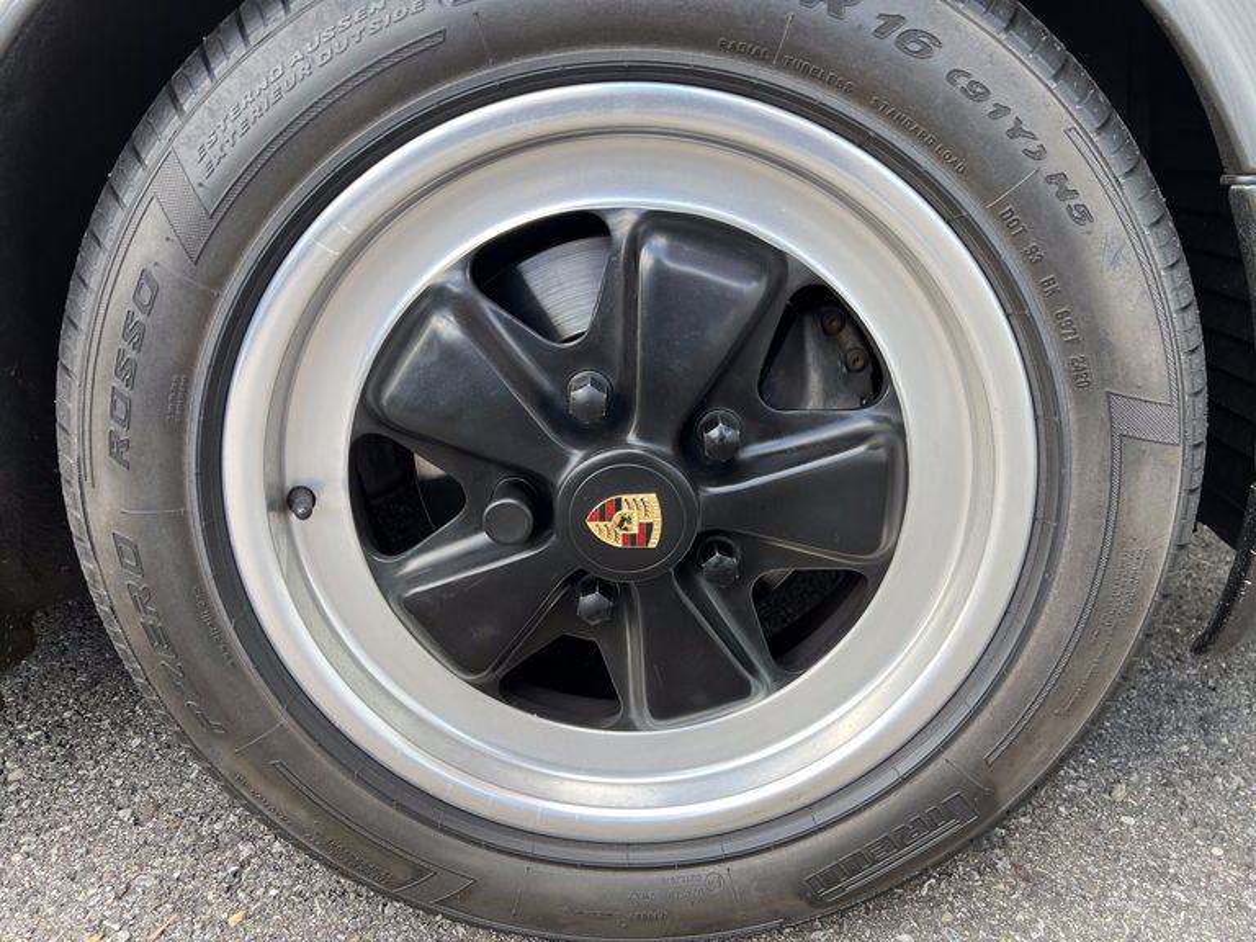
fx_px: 943
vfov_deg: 53.1
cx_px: 628
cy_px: 471
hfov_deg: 67.3
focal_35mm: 26
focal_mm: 5.7
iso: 50
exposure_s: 1/121
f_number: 1.5
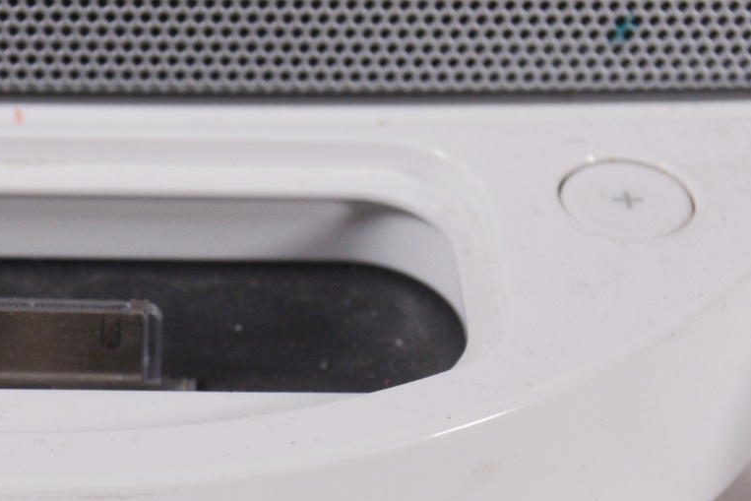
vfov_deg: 11.6
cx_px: 169
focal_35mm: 118
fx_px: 2462
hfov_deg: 17.2
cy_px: 379
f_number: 5.6
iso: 250
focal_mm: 24
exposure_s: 1/125
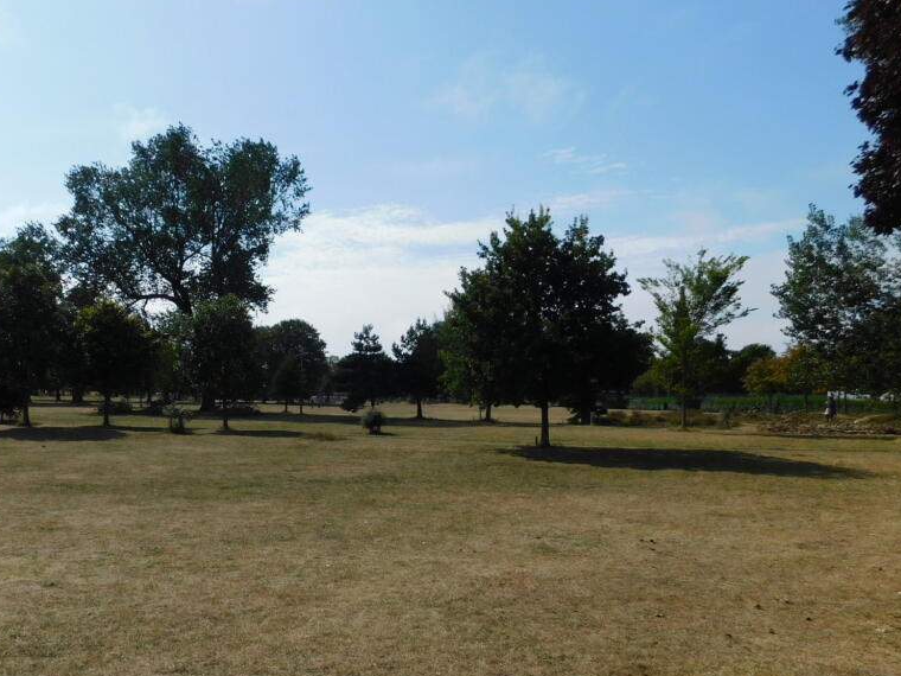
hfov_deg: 57.5
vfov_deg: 45.2
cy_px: 408
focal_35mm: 31
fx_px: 807
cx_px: 325
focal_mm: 4
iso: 125
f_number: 6
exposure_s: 1/800
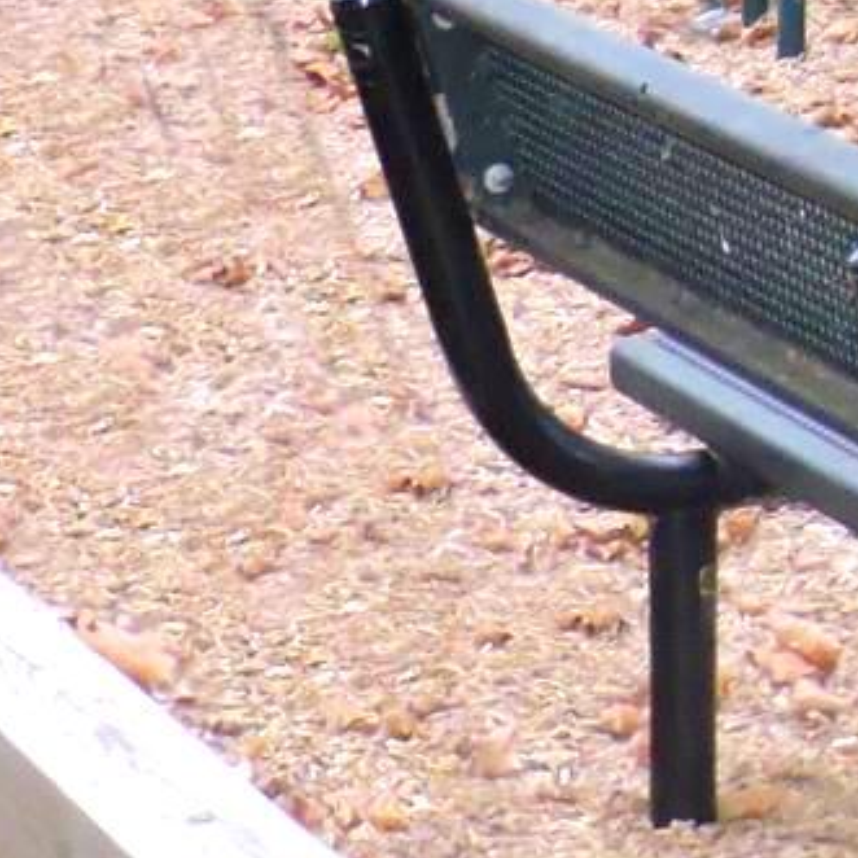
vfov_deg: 7.7
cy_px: -798
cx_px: 2463
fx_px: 6141
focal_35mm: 219
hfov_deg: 7.2
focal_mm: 7.1
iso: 560
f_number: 3.3
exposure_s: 1/400
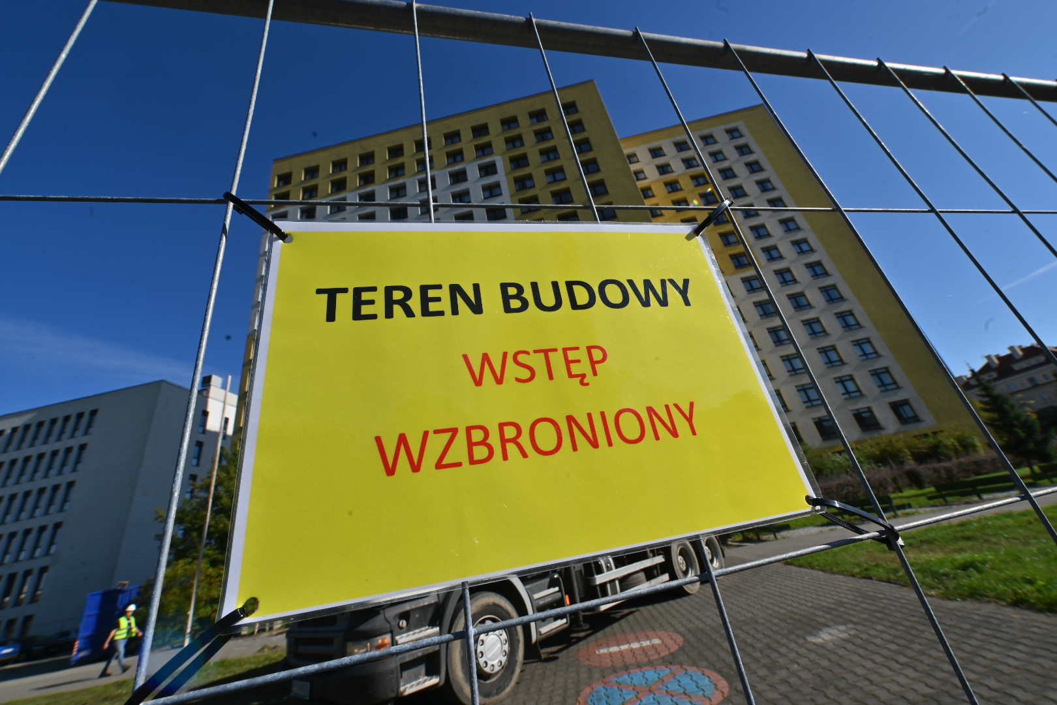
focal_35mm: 14
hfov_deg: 104.3
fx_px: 411
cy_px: 352
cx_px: 528
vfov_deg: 81.2
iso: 100
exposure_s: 1/200
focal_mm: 14
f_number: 16
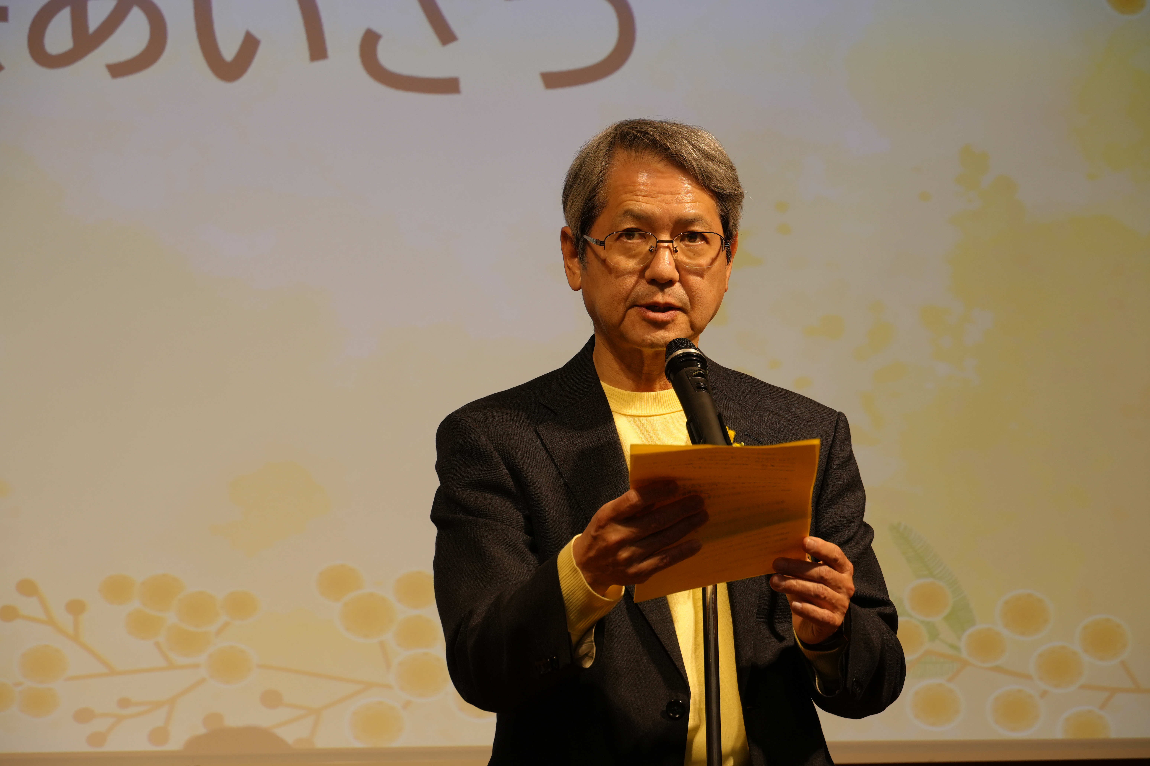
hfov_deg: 19.5
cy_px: 383
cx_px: 575
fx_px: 3354
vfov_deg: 13.0
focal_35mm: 105
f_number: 5.6
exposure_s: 1/160
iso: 400
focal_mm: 70
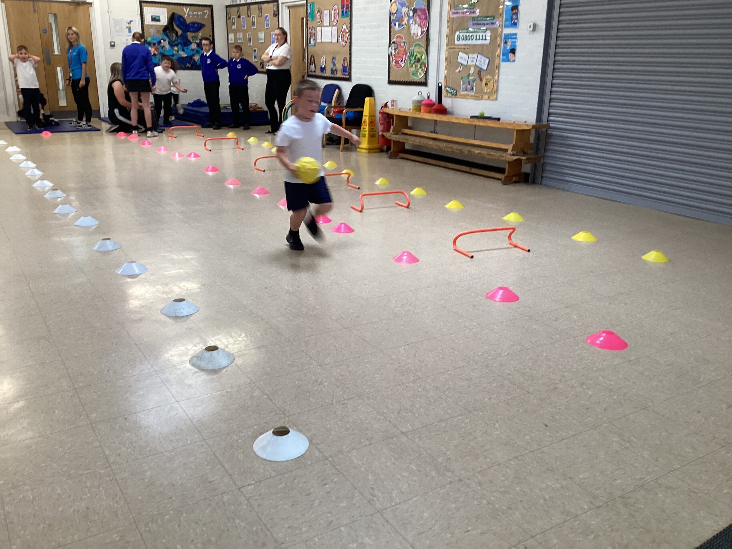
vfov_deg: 45.4
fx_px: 656
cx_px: 366
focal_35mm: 31
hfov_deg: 58.4
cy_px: 274
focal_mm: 3.3
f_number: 2.4
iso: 100
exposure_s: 1/50
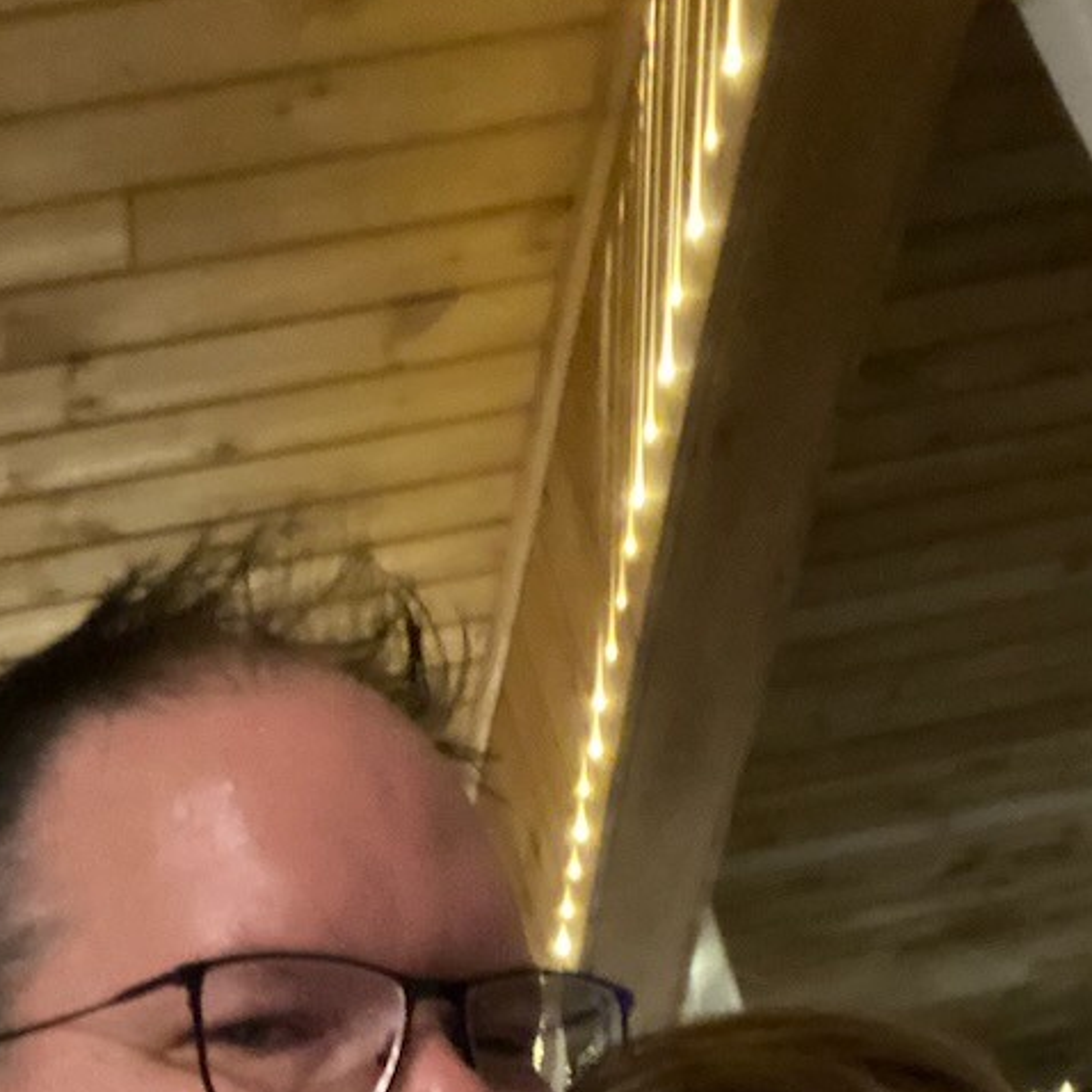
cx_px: 402
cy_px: 1247
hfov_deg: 24.2
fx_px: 2534
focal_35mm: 71
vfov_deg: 22.7
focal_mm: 2.71
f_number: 2.2
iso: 1000
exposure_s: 1/15
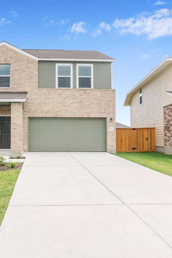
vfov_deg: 63.6
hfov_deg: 43.9
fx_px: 208
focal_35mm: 29
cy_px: 134
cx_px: 49
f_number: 11
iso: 100
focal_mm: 12
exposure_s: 1/200
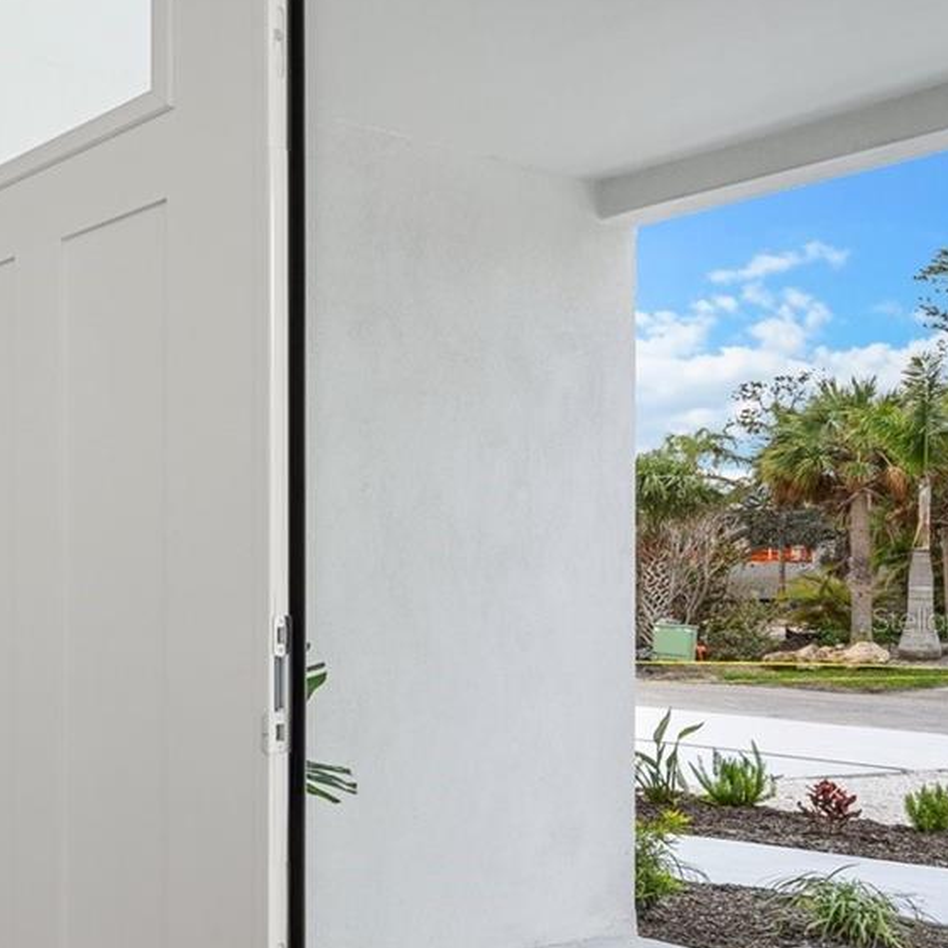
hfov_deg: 33.1
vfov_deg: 47.8
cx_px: -332
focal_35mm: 34
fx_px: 1053
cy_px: 620
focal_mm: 14
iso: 250
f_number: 9
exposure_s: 1/3
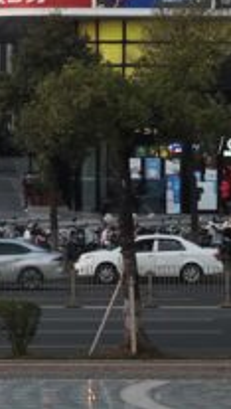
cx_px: -24
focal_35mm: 106
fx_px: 1150
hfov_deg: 11.3
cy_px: -4
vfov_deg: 19.5
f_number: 1.9
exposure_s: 1/100
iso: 61
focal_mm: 7.1
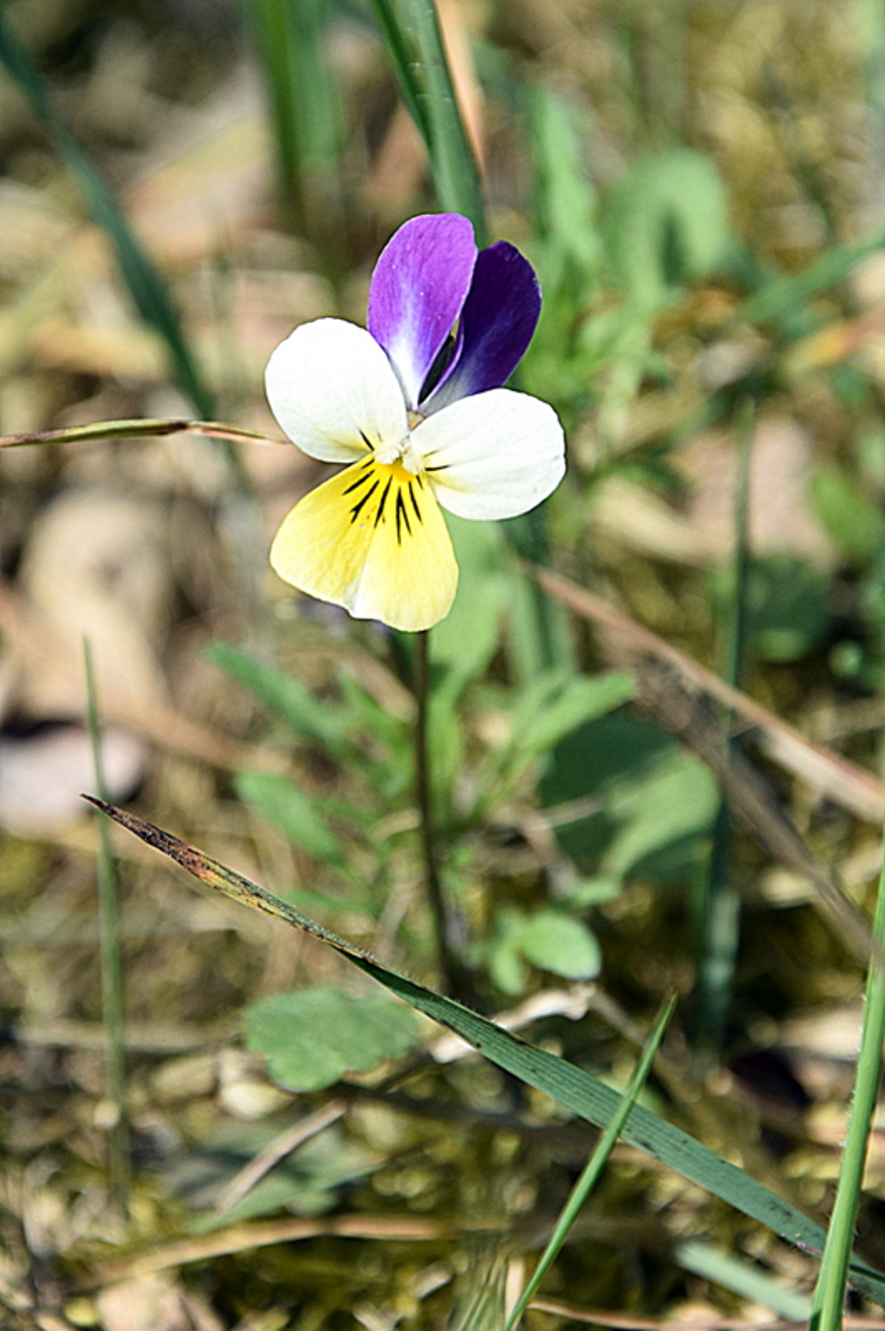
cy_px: 666
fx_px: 5817
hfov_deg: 8.7
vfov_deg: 13.1
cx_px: 442
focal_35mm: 158
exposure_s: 1/500
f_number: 8
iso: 200
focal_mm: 105
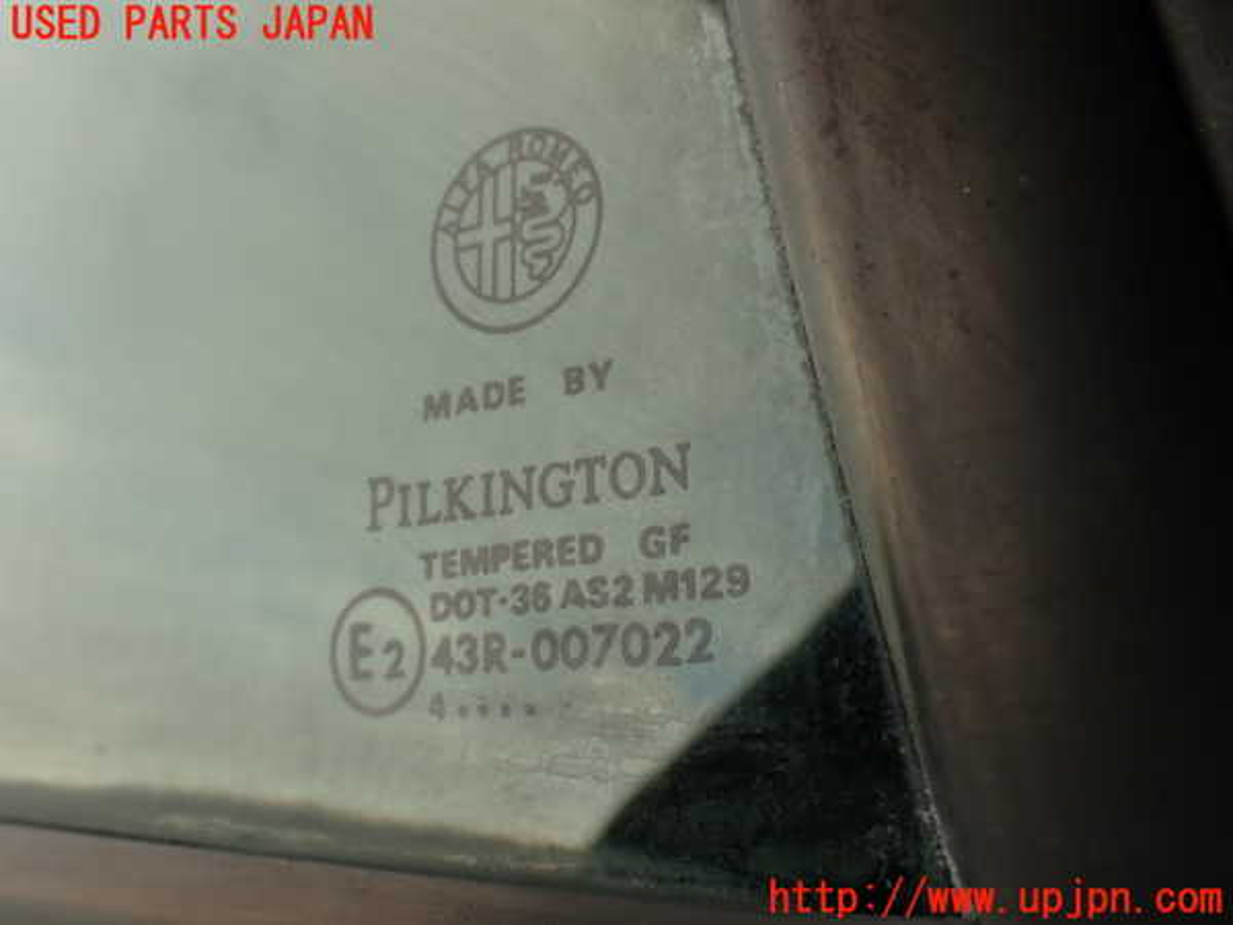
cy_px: 462
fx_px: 1282
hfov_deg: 51.4
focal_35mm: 36
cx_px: 616
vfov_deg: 39.7
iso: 100
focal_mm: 6.37
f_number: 3.5
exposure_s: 1/160
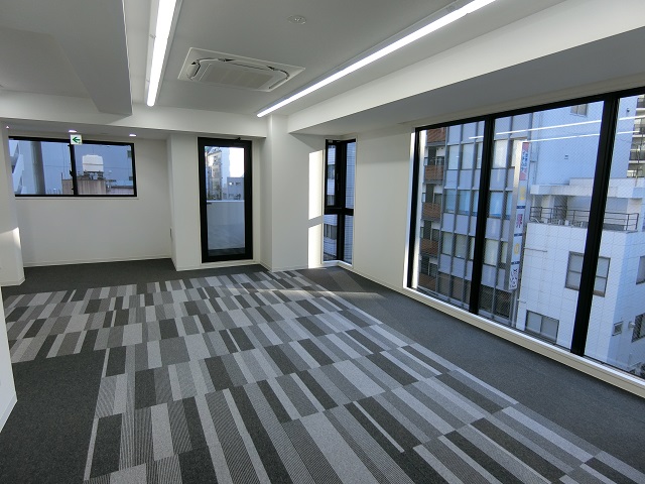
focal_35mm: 19
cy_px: 242
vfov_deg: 68.7
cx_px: 322
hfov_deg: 84.7
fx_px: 354
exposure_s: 1/200
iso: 80
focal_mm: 4.06
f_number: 2.7
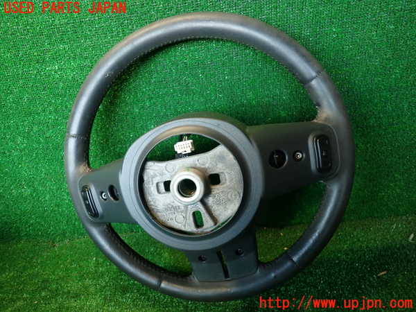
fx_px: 300
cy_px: 156
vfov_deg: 54.9
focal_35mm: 25
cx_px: 208
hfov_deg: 69.4
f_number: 2
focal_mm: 4.5
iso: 200
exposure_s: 1/40
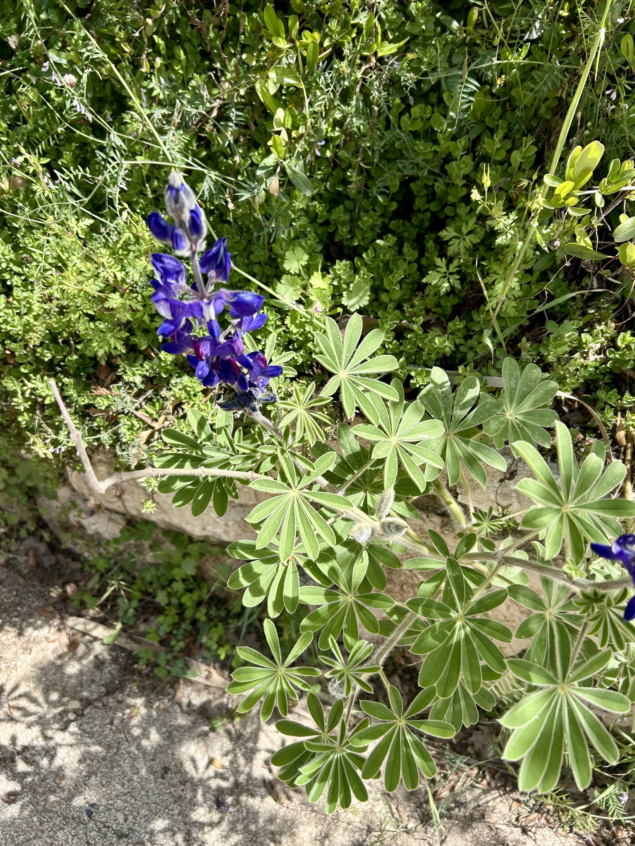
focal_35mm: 26
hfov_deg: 53.1
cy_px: 423
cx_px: 318
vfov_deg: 67.3
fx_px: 636
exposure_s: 1/1252
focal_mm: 5.7
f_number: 1.5
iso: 50
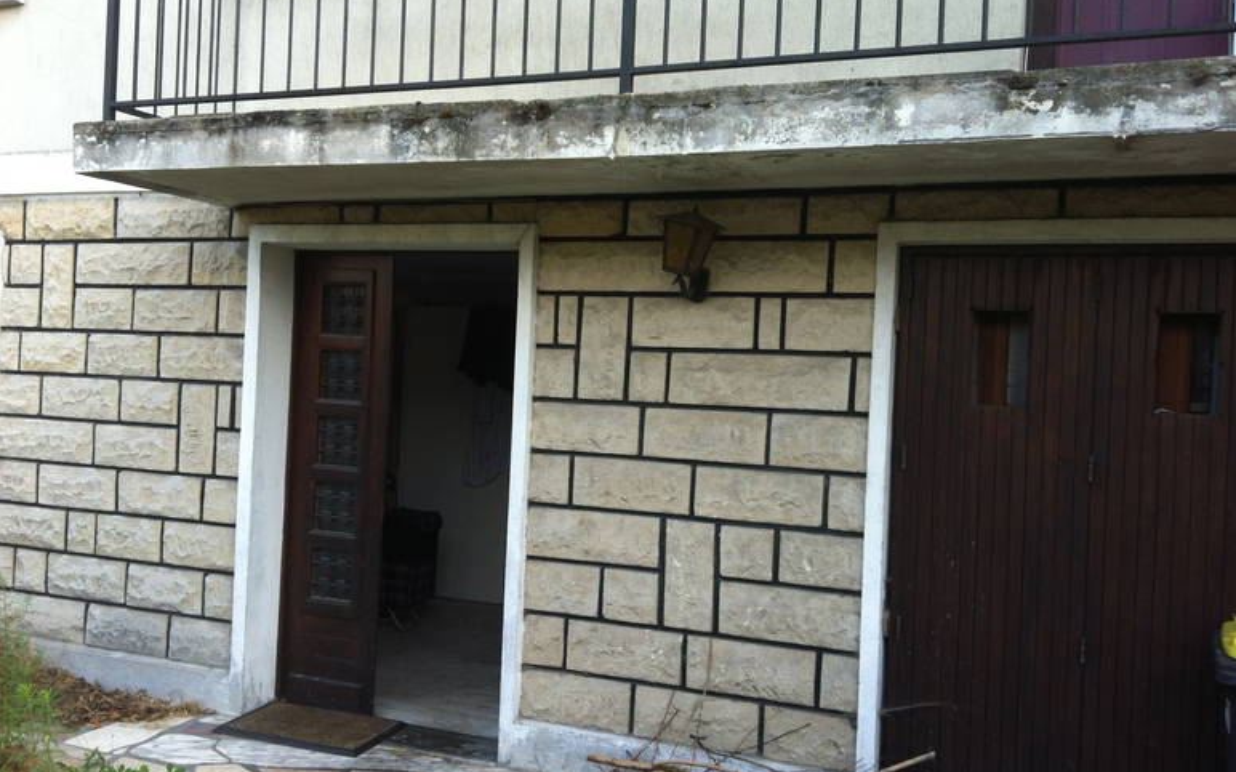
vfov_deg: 33.5
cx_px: 605
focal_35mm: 38
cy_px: 363
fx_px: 1280
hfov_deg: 51.6
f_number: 2.8
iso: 80
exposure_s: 1/149
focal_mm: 3.85
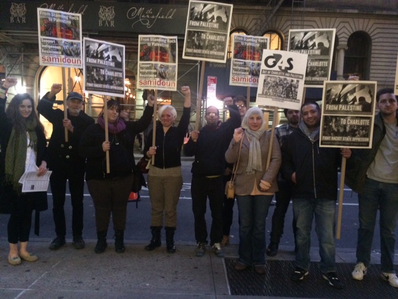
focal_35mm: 29
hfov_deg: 61.7
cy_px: 150
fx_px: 333
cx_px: 199
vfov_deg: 48.2
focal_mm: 4.15
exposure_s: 1/15
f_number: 2.2
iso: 500
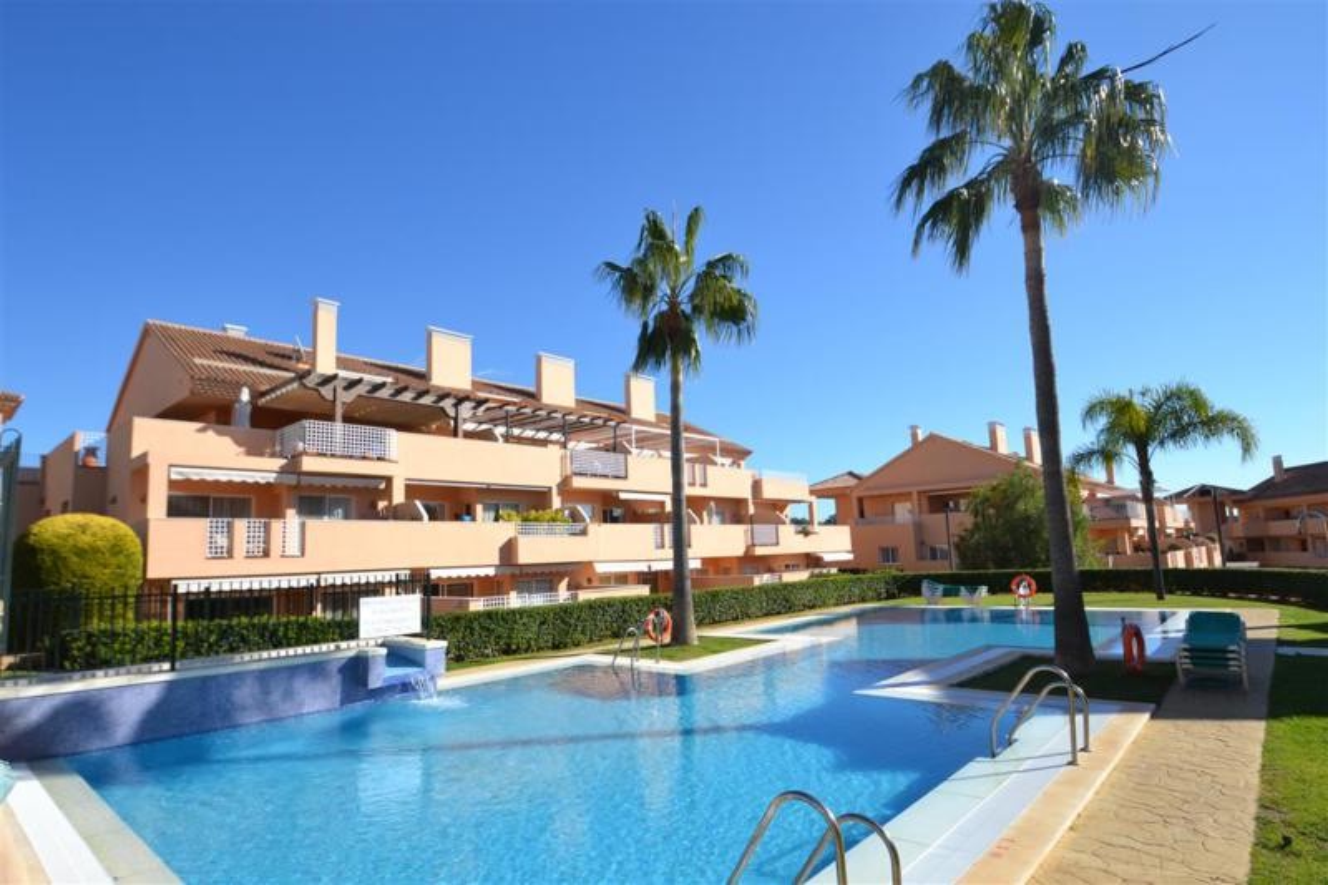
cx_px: 664
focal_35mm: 18
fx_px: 664
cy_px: 442
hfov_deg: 90.0
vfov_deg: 67.4
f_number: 8
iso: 100
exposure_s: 1/250
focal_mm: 12
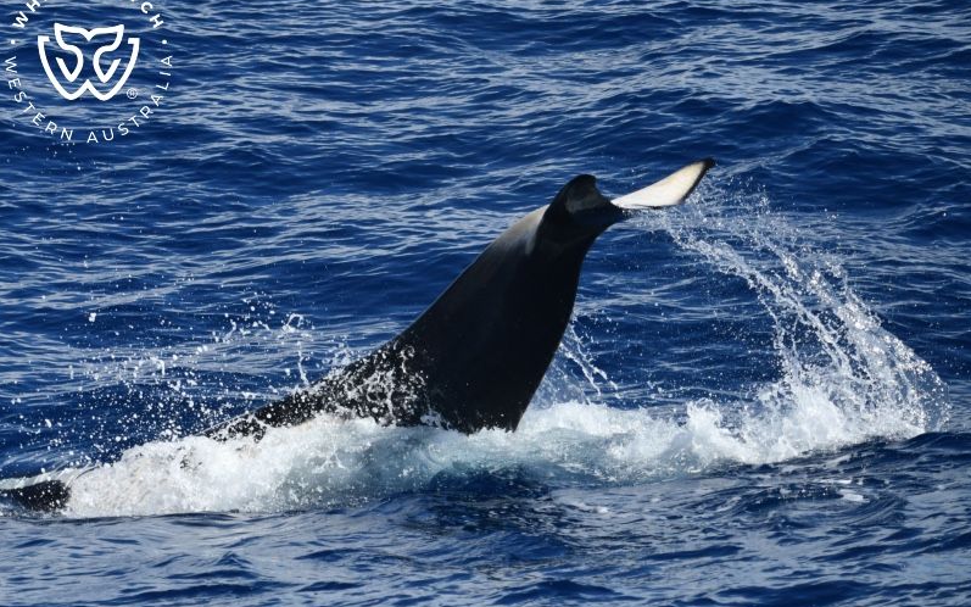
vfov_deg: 4.8
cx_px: 486
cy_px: 296
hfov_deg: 7.6
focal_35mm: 276
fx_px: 7303
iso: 900
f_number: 5.6
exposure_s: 1/8000
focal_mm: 270
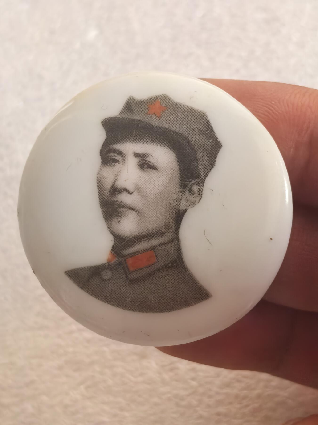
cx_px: 159
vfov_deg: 23.0
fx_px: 1041
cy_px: 212
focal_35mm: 85
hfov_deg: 17.4
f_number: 2
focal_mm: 5.75
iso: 640
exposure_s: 1/167
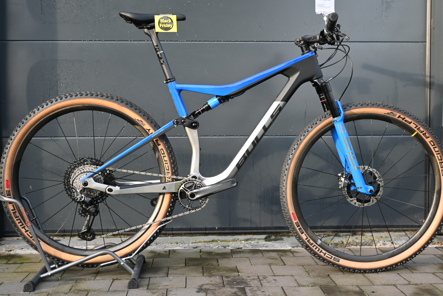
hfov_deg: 46.4
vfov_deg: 31.9
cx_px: 222
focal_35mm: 42
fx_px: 517
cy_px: 148
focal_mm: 28
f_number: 4.5
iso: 125
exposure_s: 1/80
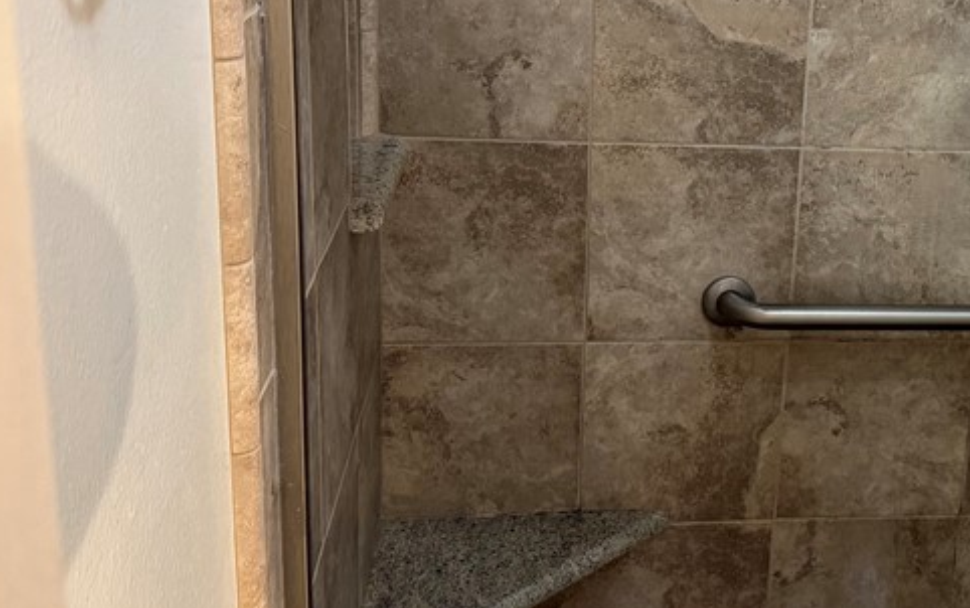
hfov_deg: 35.6
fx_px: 1429
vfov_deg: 23.9
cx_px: 841
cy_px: 217
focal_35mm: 54
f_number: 1.78
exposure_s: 1/60
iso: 400
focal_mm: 6.76
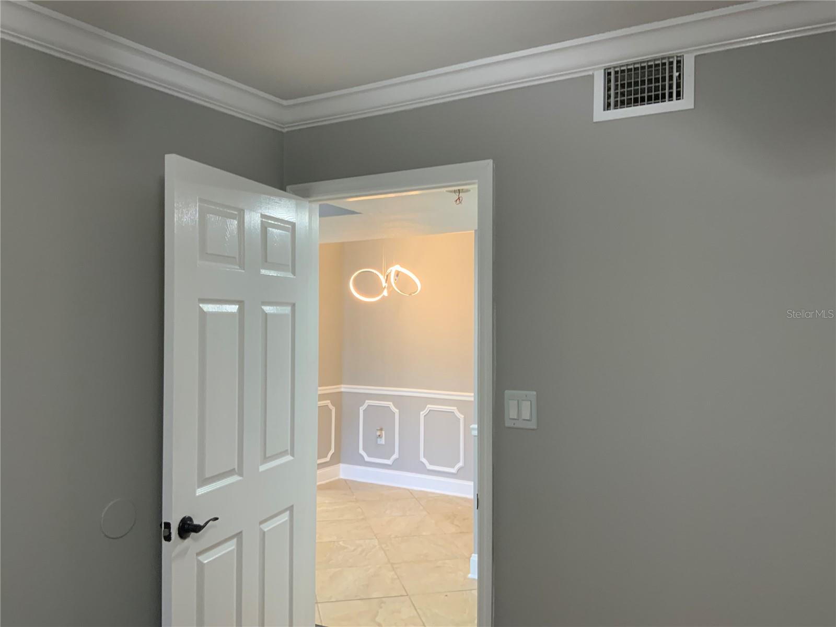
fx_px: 700
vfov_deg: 48.2
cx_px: 418
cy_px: 314
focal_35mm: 29
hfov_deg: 61.7
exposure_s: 1/60
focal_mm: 3
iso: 100
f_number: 1.8
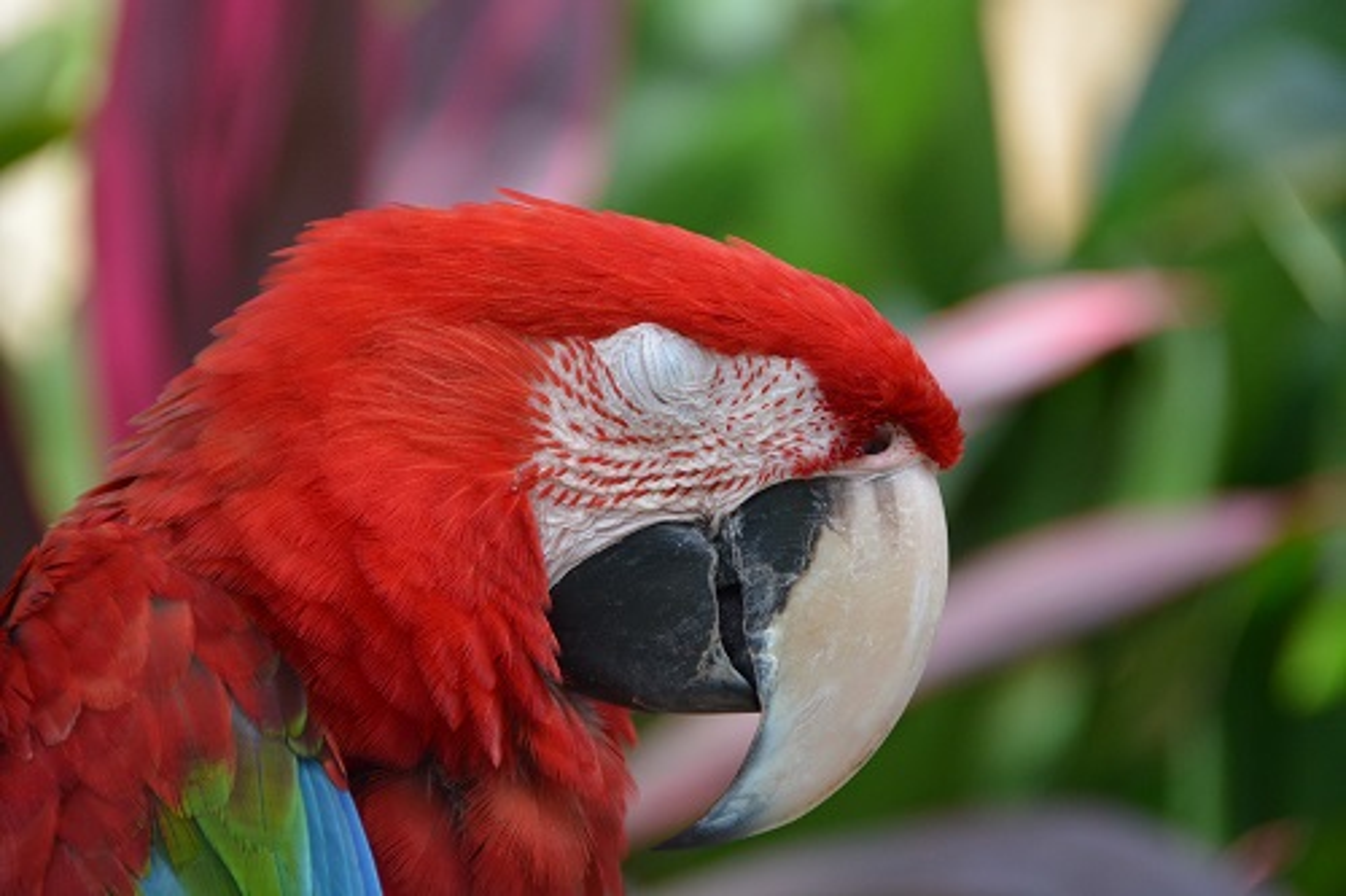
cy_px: 448
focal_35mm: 300
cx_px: 673
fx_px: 11212
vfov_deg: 4.6
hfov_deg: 6.9
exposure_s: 1/500
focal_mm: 200
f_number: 5.6
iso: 1250
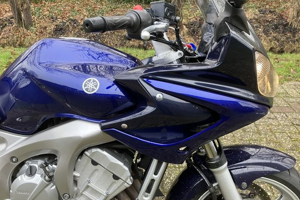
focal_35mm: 30
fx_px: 250
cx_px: 150
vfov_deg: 43.5
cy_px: 88
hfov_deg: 61.9
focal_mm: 3.99
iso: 80
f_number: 1.8
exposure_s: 1/76
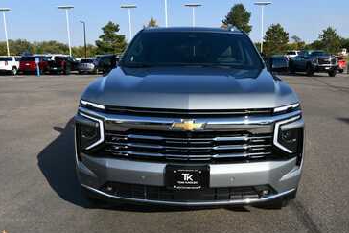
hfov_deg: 57.1
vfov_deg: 40.0
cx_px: 189
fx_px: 320
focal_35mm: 33
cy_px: 113
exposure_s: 1/250
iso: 100
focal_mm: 20
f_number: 8
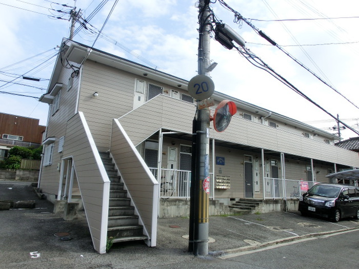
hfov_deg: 71.6
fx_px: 249
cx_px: 180
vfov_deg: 56.8
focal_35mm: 24
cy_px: 134
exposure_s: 1/160
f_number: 7.9
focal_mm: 4.24
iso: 100
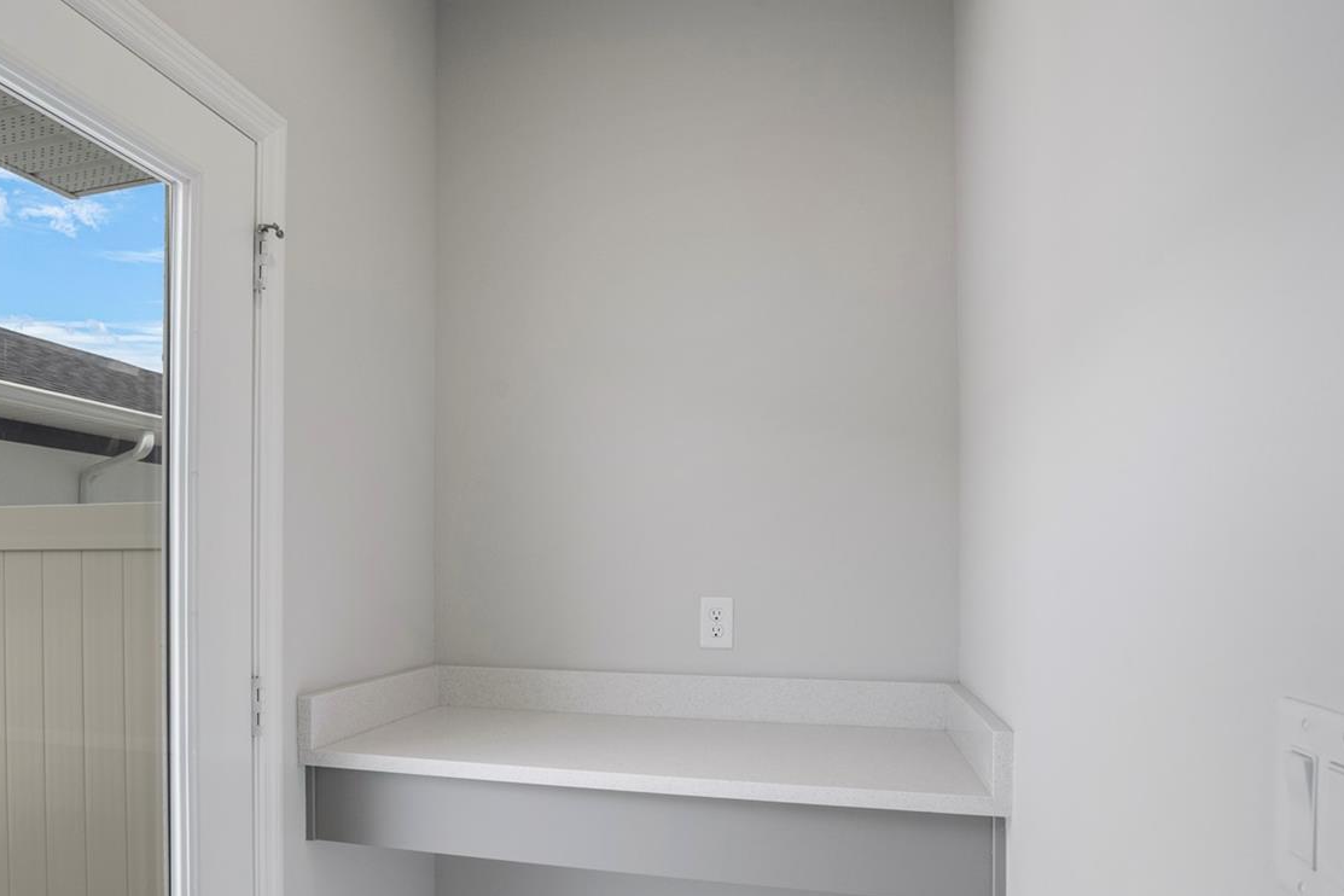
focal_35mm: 23
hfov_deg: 75.1
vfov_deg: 54.4
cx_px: 529
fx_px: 859
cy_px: 566
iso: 400
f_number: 8
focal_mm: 16
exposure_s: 1/20
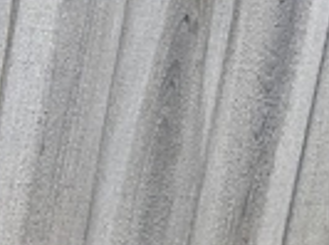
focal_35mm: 163
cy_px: 705
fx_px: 1545
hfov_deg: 10.4
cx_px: -470
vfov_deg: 7.9
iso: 52
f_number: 1.73
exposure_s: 1/734
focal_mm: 4.38
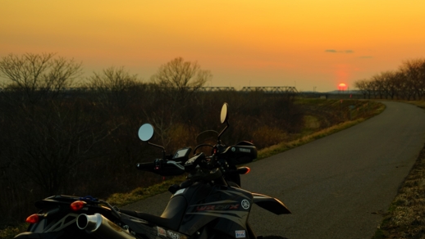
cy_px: 211
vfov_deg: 15.7
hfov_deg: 27.6
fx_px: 857
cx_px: 304
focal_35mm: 76
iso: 100
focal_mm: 47
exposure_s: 1/80
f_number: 5.6
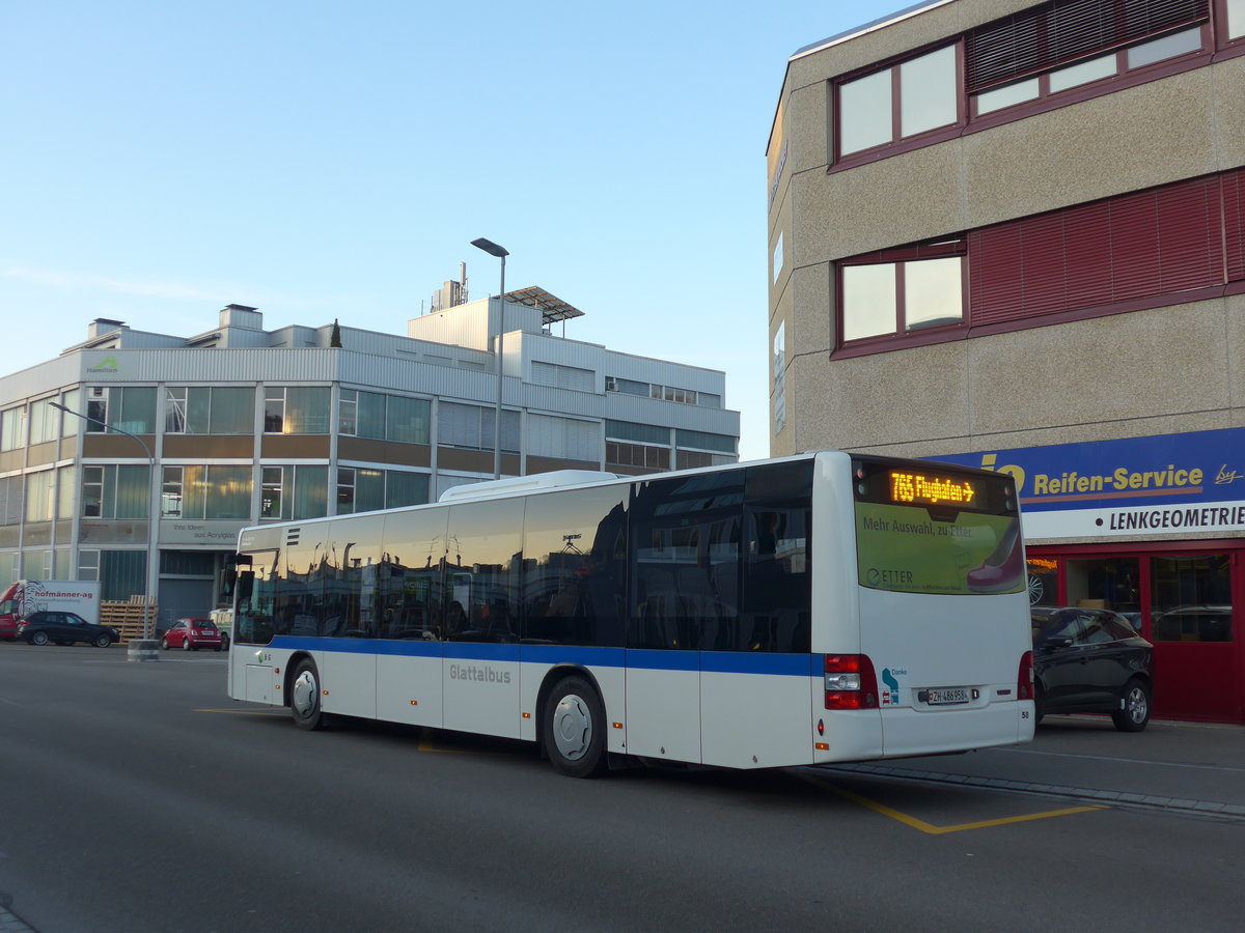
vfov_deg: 39.7
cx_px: 622
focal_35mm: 36
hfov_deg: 51.4
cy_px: 466
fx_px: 1295
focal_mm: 7.5
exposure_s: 1/250
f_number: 2.8
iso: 80
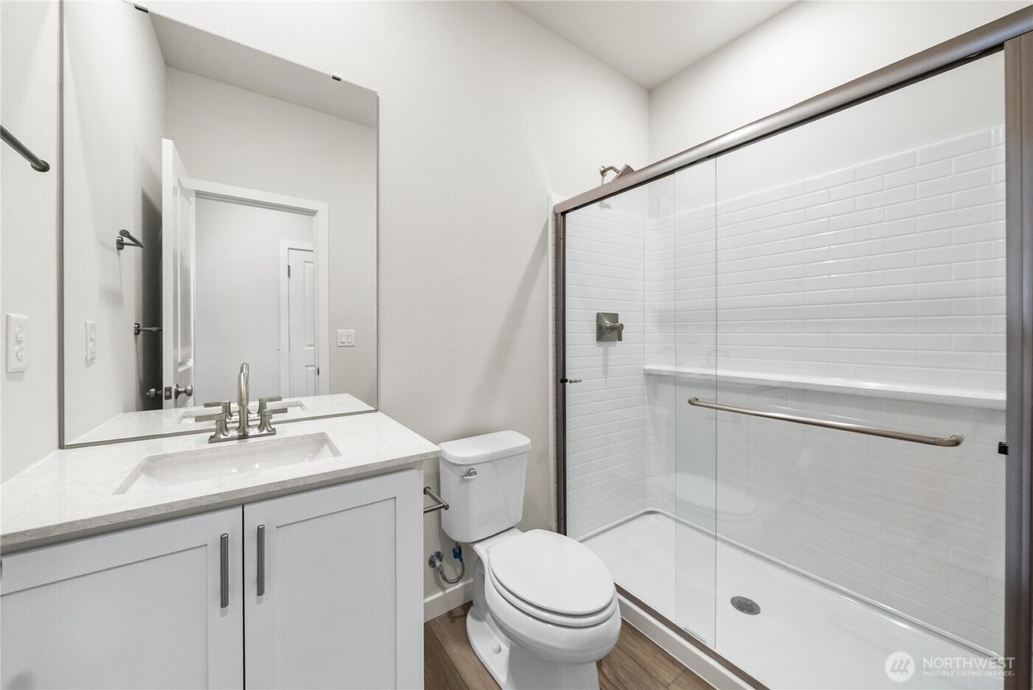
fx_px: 344
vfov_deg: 90.1
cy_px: 345
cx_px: 516
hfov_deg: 112.6
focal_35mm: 12
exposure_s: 1/13
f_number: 7.1
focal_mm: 12
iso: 1000
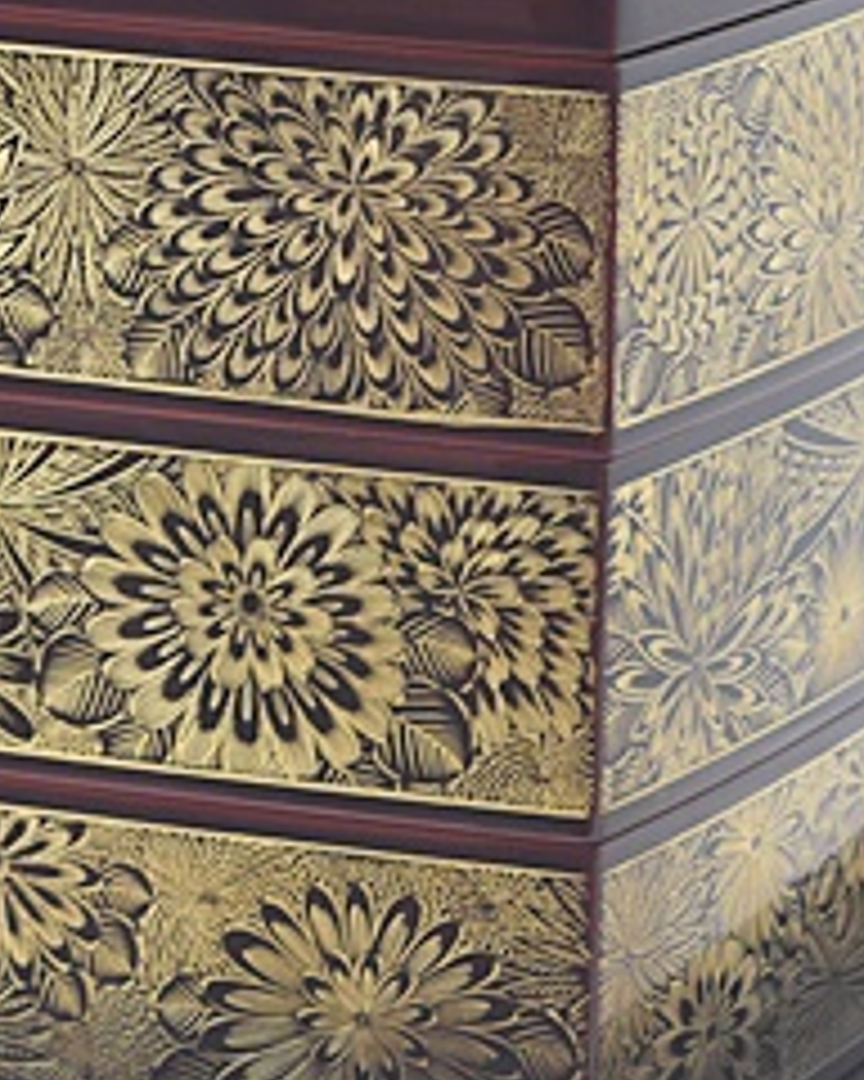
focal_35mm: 258
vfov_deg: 7.5
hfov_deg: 6.0
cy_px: 556
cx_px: 176
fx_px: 8233
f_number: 5.6
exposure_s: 1/6
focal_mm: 55
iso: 800
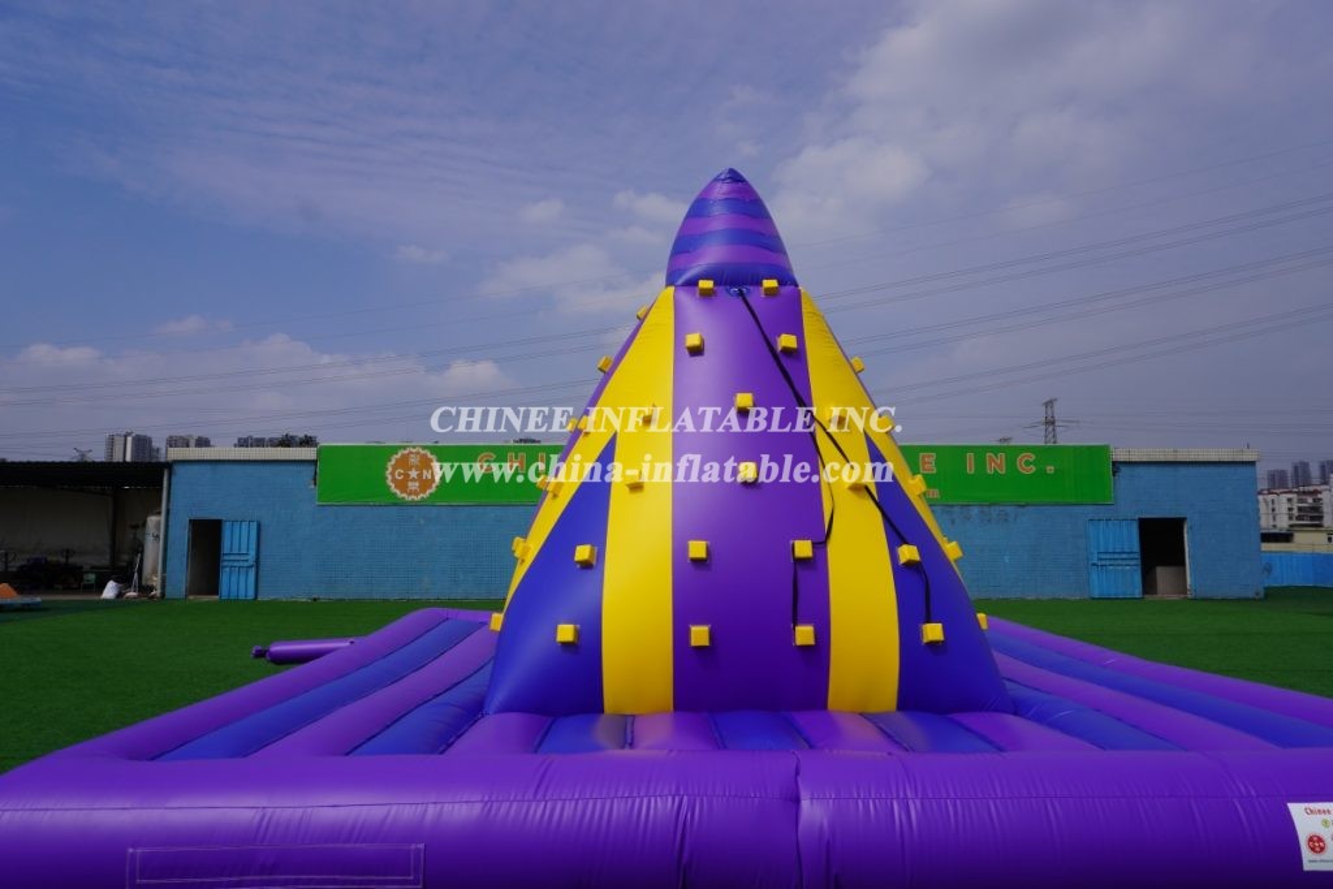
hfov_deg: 73.7
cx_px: 666
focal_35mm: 24
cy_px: 444
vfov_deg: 53.1
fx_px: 889
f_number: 10
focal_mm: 16
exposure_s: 1/400
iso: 100
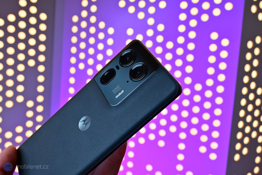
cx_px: 131
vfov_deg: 38.4
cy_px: 88
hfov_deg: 55.1
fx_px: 251
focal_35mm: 34
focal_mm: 23
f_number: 9
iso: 640
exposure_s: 1/80
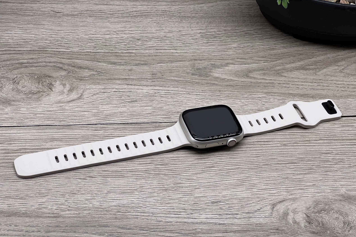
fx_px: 801
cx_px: 178
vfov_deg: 16.9
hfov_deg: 25.1
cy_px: 128
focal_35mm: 81
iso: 50
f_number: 2.8
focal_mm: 9
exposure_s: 1/100
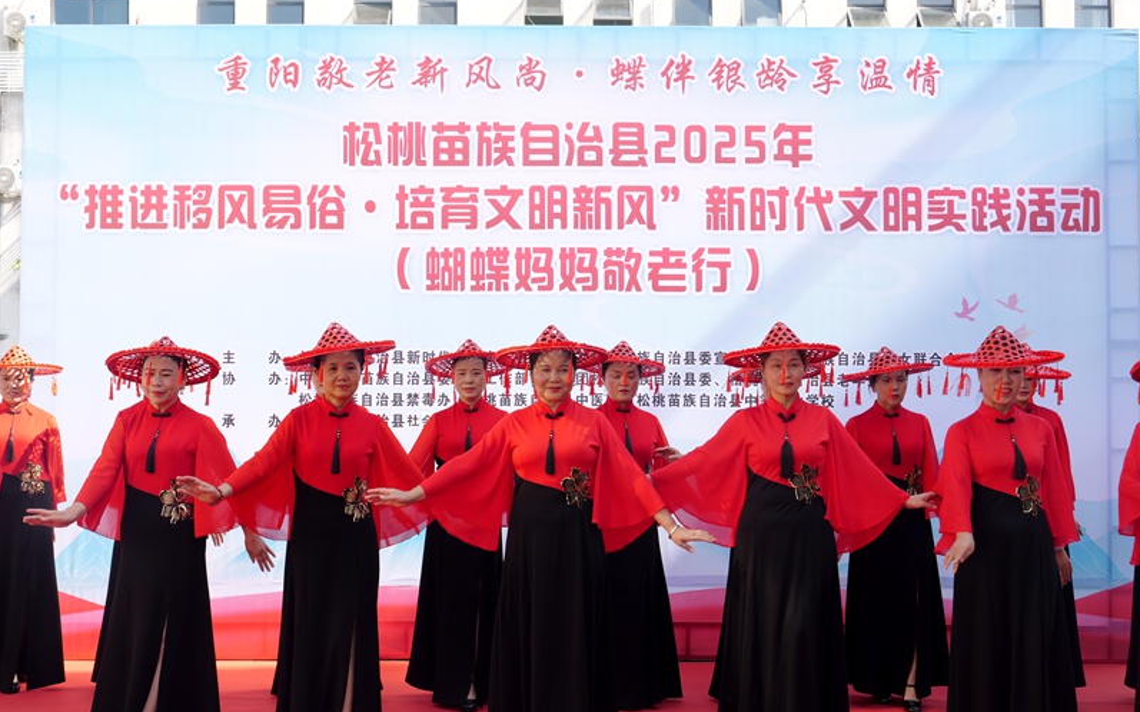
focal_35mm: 49
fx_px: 1522
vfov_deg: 26.3
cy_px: 402
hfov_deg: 41.1
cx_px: 571
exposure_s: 1/250
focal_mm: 23
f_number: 5.6
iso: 250
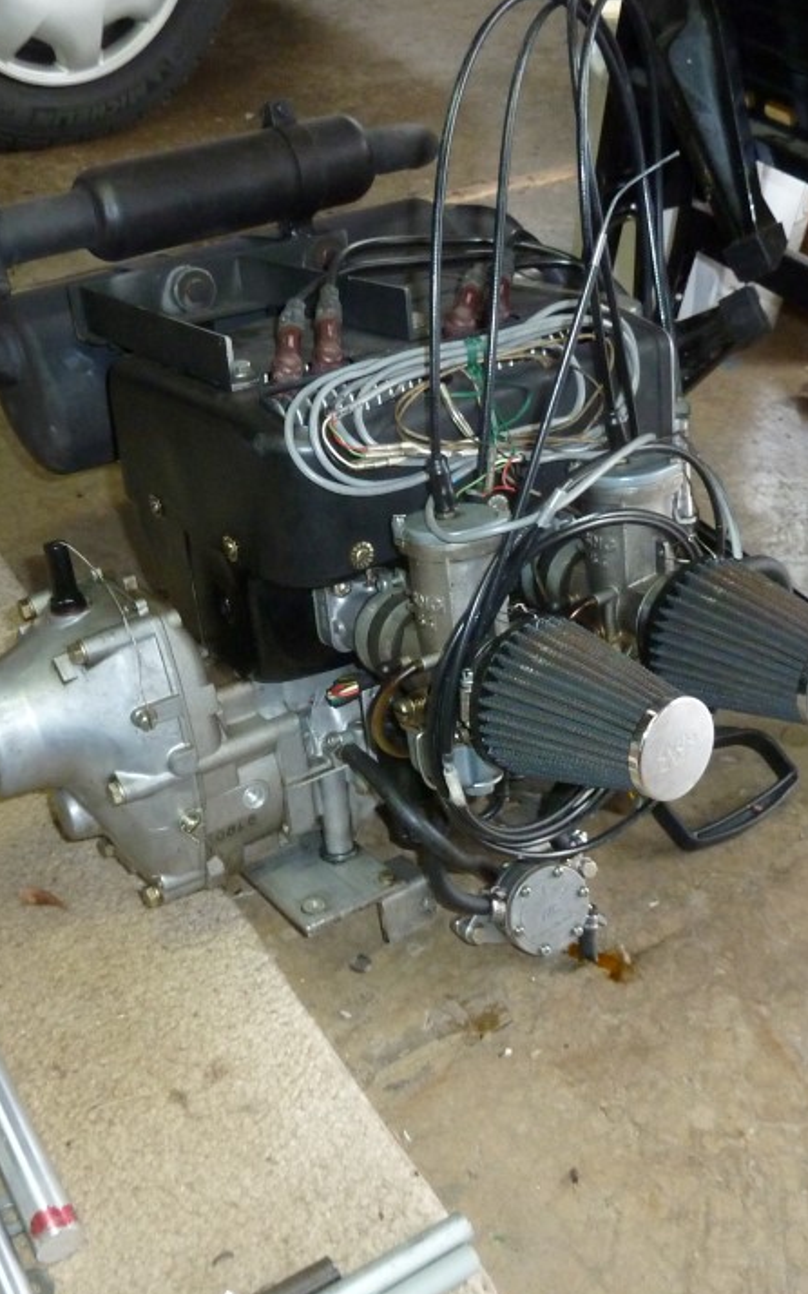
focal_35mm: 38
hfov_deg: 33.5
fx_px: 1339
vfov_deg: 51.5
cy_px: 652
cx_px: 337
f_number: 3.3
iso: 320
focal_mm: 4.1
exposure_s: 1/30
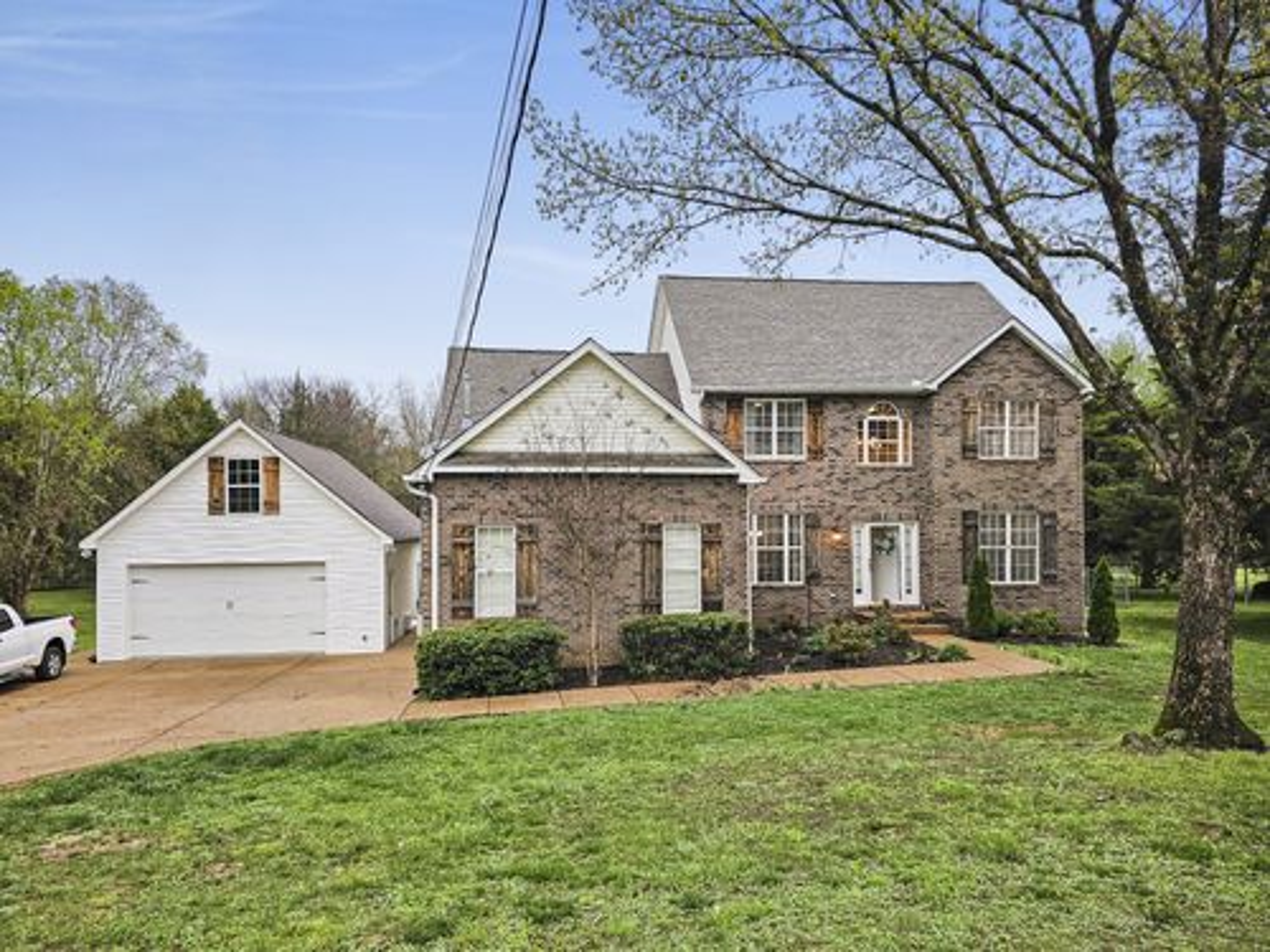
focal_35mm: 23
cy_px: 476
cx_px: 635
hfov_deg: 73.9
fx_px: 844
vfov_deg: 58.9
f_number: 1.7
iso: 25
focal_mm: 6.3
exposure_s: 1/180
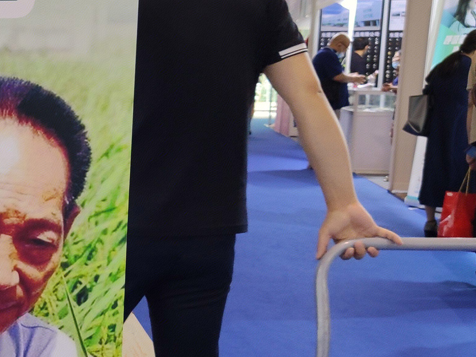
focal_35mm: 67
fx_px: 921
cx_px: -97
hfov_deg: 25.9
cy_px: 239
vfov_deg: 21.8
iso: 483
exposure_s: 1/100
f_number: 1.75
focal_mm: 4.75
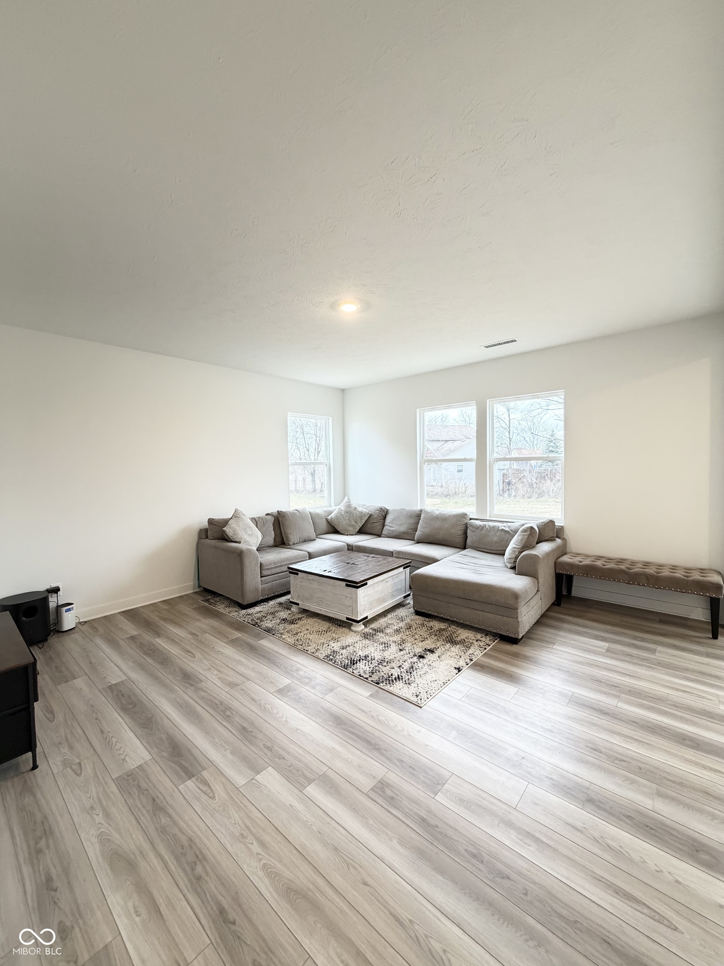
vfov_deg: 102.1
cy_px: 483
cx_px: 362
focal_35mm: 14
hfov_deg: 85.7
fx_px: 390
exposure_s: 1/60
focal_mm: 2.22
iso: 320
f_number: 2.2
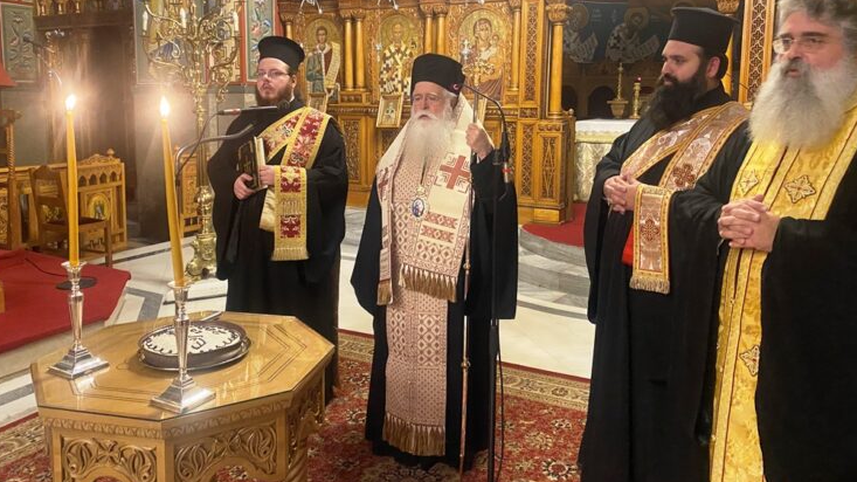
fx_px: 659
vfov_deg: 39.9
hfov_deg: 66.1
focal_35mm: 29
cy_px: 187
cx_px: 426
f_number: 1.8
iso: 500
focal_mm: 4.25
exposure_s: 1/25
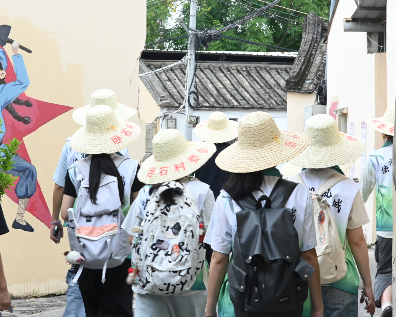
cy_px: 159
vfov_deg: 10.7
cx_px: 176
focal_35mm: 145
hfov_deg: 13.3
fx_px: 1694
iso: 640
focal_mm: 85
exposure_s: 1/60
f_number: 16
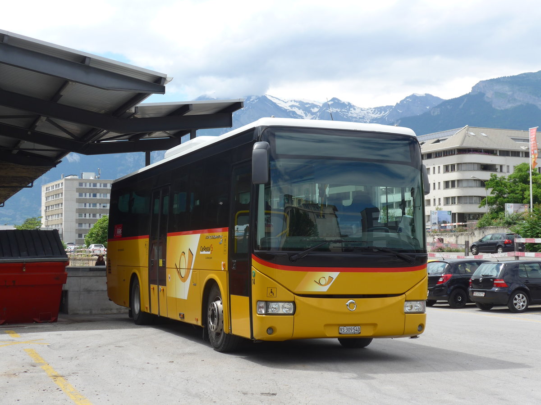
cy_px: 202
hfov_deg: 32.7
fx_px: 922
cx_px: 270
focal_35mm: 59
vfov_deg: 24.8
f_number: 3.5
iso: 80
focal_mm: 12
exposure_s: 1/800
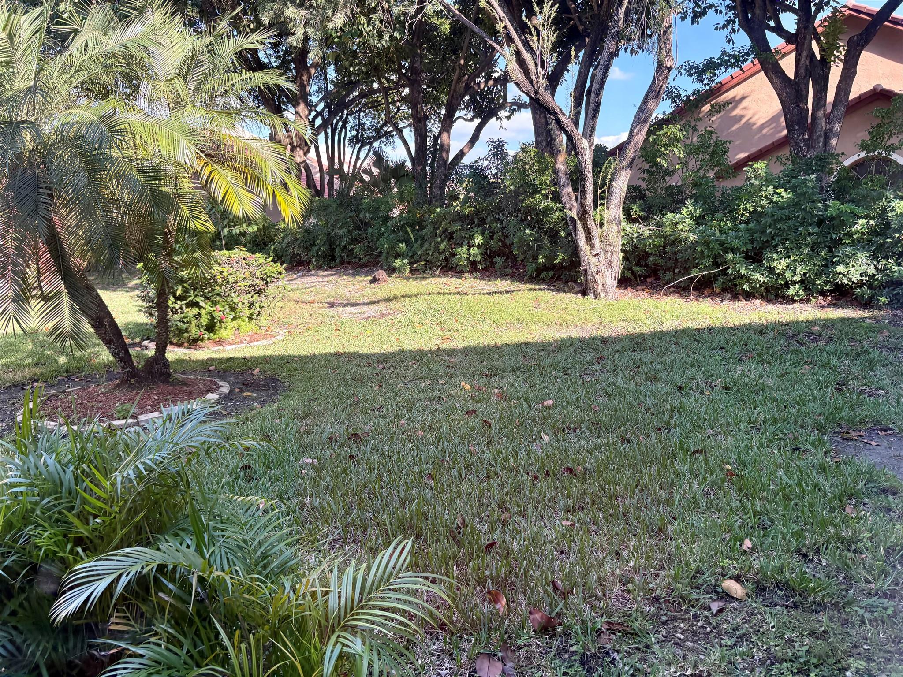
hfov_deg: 67.3
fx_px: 678
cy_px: 338
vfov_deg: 53.1
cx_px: 452
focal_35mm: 26
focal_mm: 5.96
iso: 64
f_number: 1.6
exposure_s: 1/623
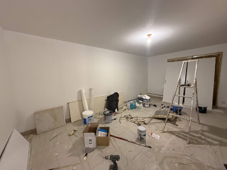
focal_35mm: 14
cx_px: 114
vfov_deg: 85.7
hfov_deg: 102.1
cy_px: 85
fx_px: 92
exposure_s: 1/50
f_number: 2.2
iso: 640
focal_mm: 2.22
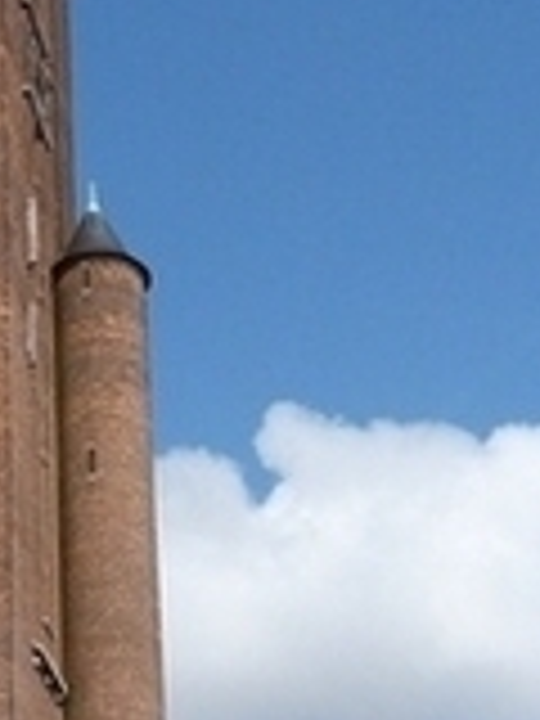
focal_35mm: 94
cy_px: 540
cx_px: -68
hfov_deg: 15.3
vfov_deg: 20.7
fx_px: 1955
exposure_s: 1/320
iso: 80
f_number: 5.6
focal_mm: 4.5
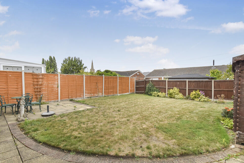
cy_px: 79
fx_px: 119
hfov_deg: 91.4
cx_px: 128
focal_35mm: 18
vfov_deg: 68.8
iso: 400
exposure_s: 1/400
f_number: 10
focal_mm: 11
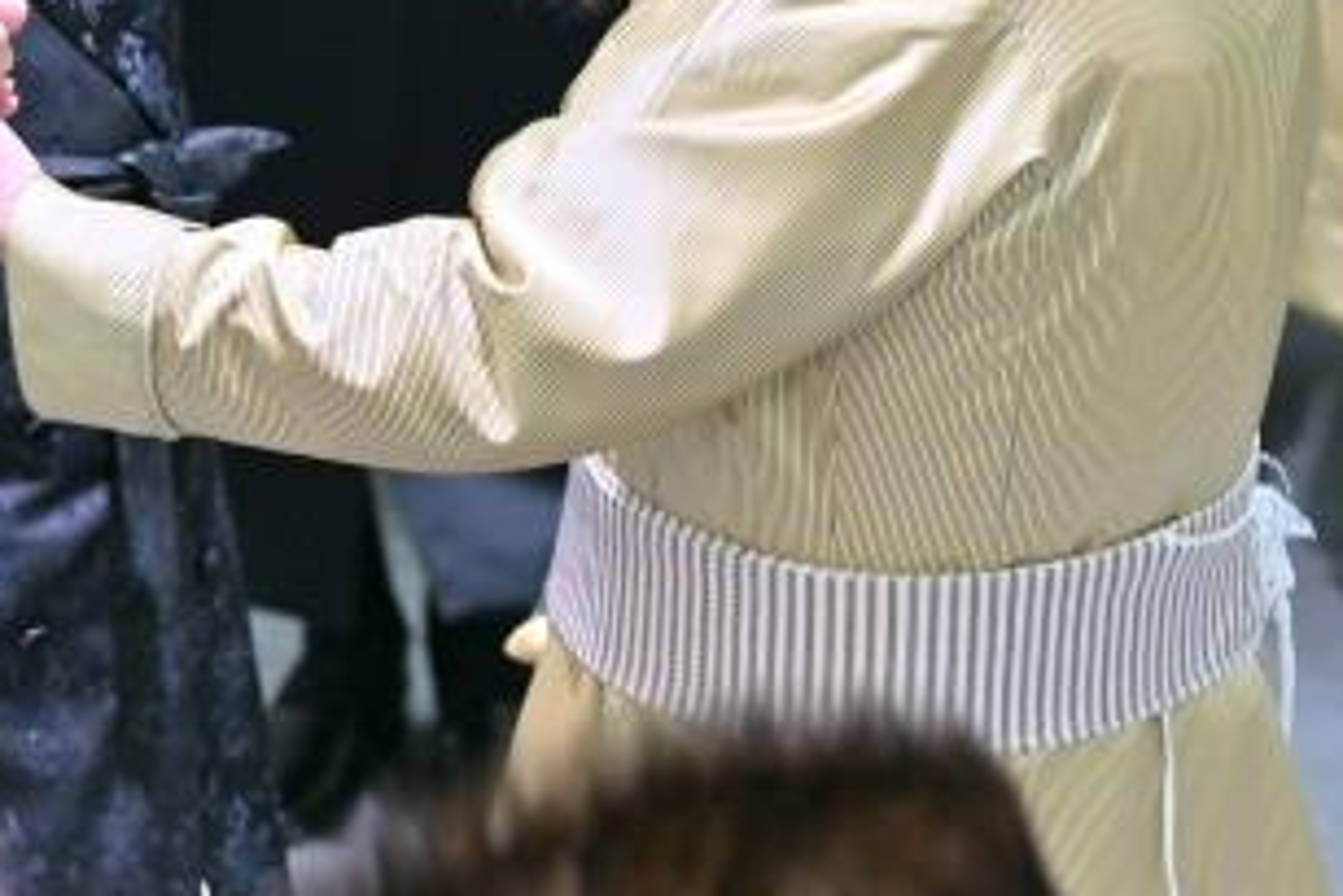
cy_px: -374
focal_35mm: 387
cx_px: 809
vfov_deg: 3.5
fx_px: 14443
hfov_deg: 5.3
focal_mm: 116
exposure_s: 1/200
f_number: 2.8
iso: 400
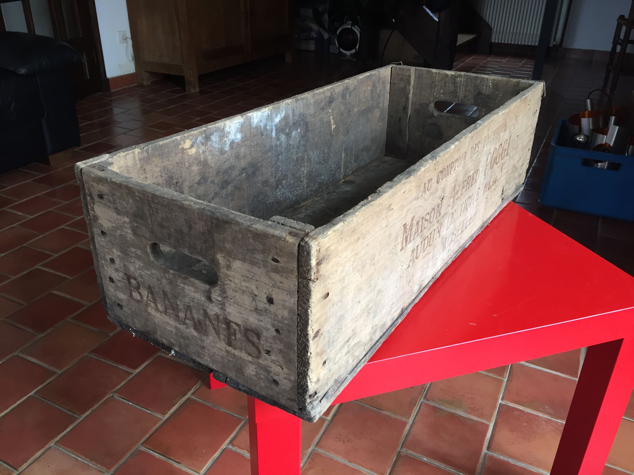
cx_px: 317
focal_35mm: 29
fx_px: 531
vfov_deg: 48.2
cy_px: 238
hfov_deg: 61.7
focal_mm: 4.15
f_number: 2.2
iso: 40
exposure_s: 1/33
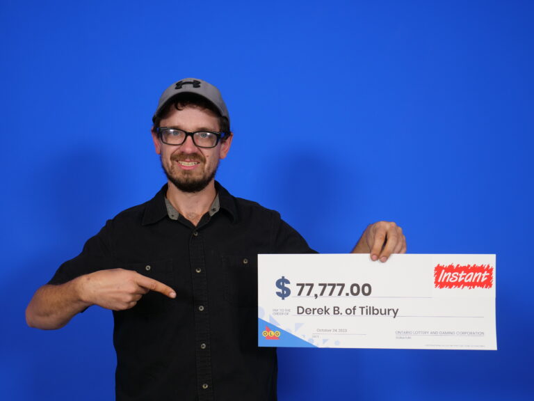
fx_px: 710
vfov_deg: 31.5
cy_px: 200
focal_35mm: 46
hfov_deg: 41.2
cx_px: 267
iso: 200
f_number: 2.8
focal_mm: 23
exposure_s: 1/100
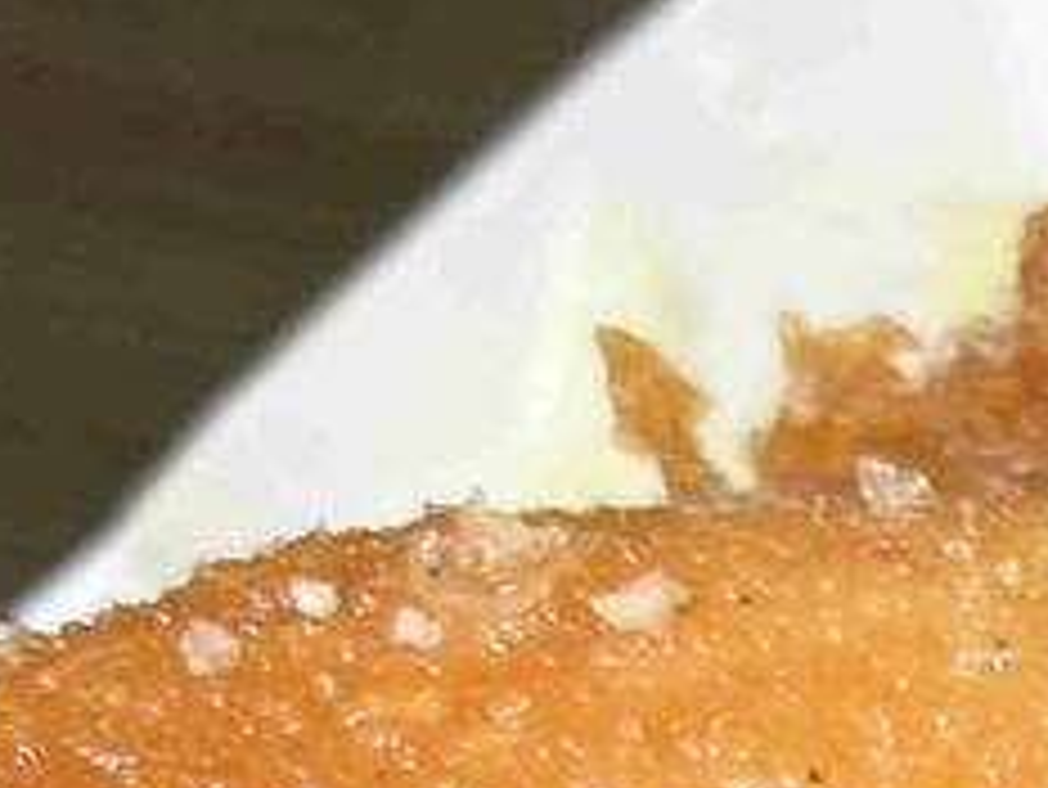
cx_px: 1993
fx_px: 4059
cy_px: 2013
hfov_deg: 13.0
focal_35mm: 134
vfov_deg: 9.6
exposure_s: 1/120
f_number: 1.5
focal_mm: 5.7
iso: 64
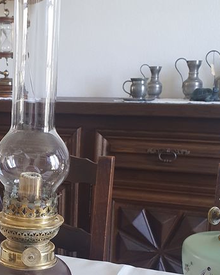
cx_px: 29
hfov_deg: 25.1
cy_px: 207
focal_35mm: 59
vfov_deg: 31.4
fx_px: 480
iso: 250
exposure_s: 1/50
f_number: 2.4
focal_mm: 4.32
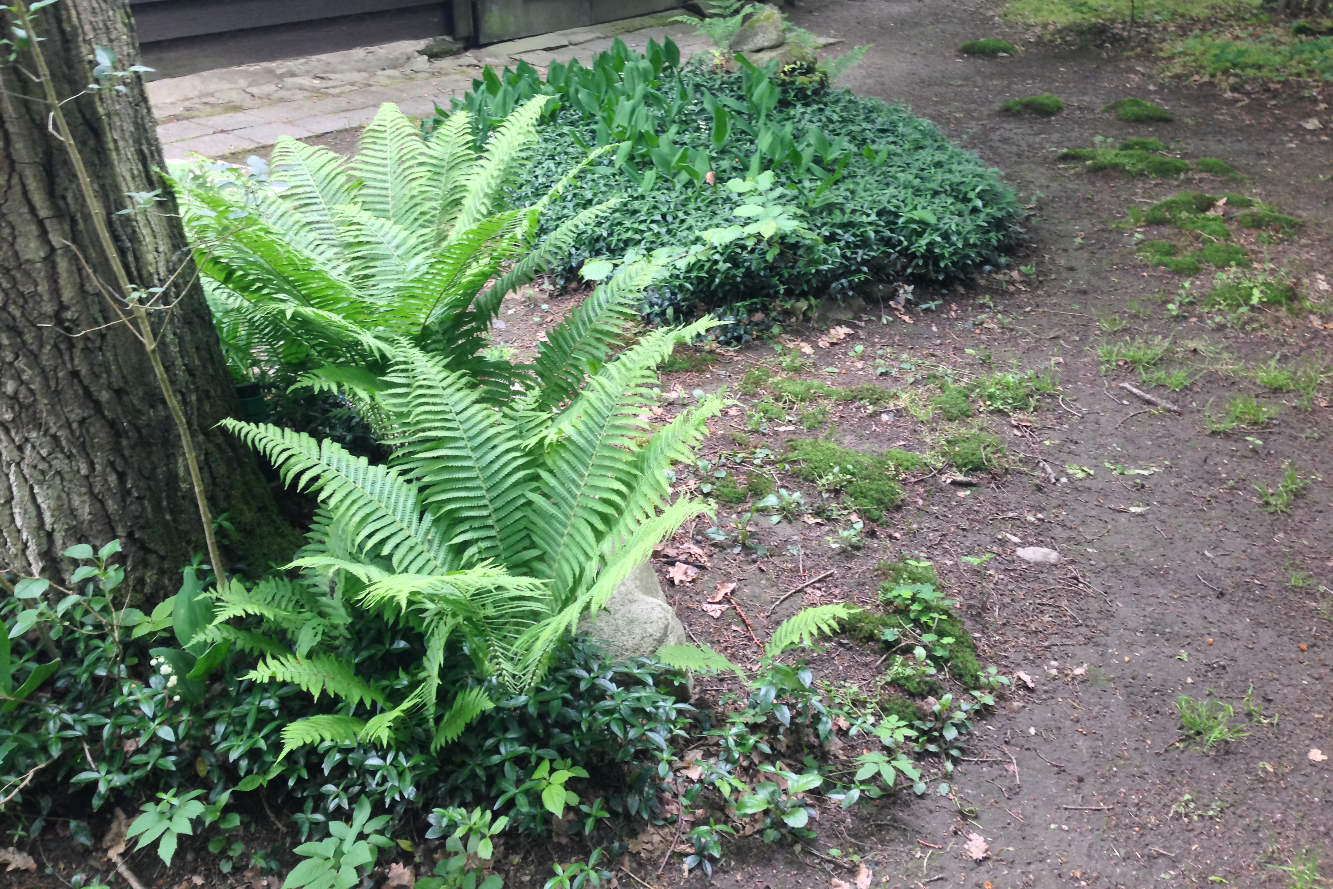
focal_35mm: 35
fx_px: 1296
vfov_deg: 37.8
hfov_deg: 54.4
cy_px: 380
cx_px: 658
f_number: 2.4
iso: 80
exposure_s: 1/20
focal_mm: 4.12
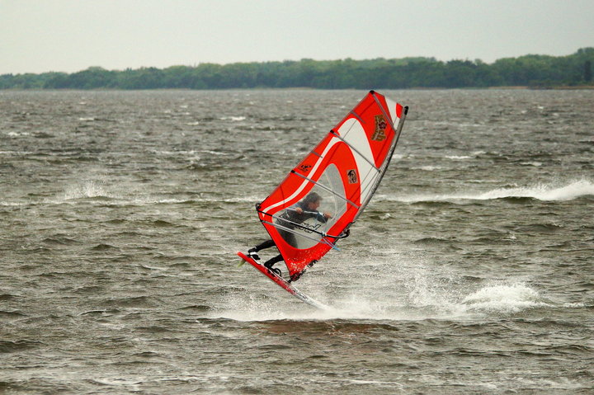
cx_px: 297
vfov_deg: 4.4
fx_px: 5194
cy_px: 198
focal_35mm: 315
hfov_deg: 6.5
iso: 1600
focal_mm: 210
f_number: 5.6
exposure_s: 1/1600
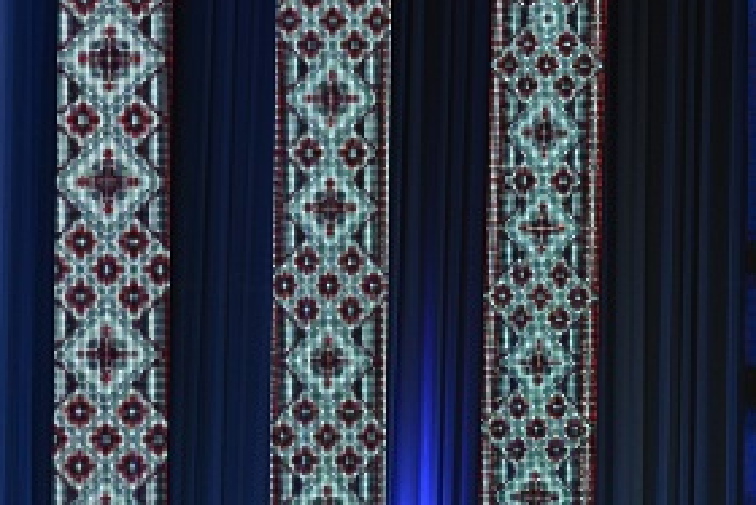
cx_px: 1331
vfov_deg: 4.6
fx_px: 6303
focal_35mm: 300
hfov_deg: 6.7
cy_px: 469
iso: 800
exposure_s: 1/160
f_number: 4.5
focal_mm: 70
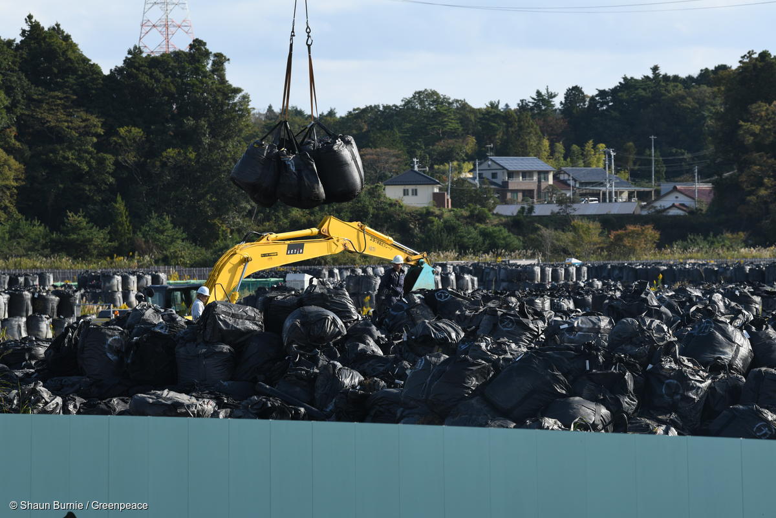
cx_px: 388
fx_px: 3556
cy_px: 259
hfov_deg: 12.5
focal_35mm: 165
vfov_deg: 8.3
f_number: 7.1
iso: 100
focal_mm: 165
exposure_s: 1/250
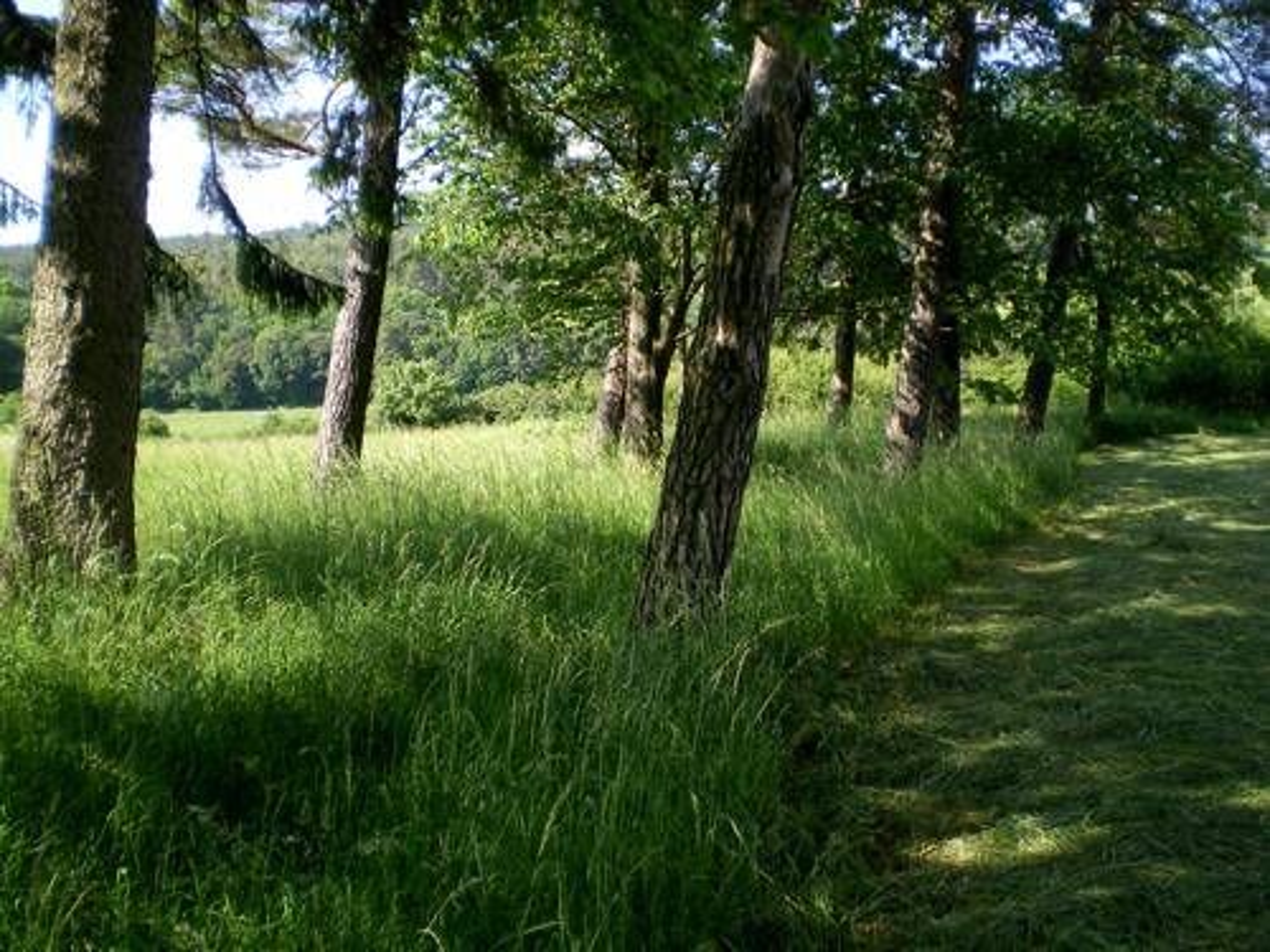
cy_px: 476
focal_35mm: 38
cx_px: 635
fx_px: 1394
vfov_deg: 37.7
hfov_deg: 49.0
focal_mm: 6.3
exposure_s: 1/125
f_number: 3.1
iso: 64
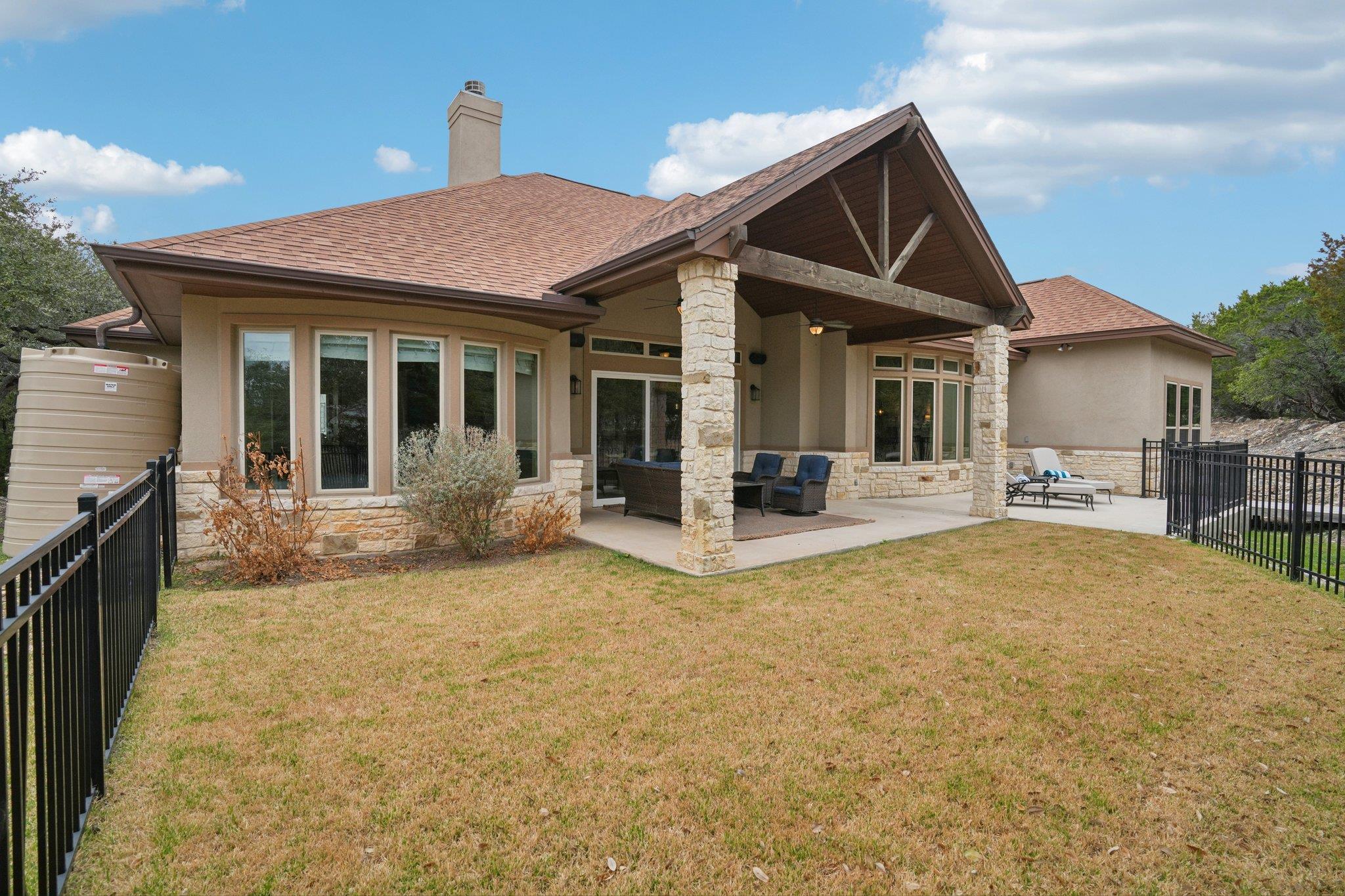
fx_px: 598
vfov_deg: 73.7
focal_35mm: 16
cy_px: 448
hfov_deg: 96.7
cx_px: 672
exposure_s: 1/350
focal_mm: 16
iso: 400
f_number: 8
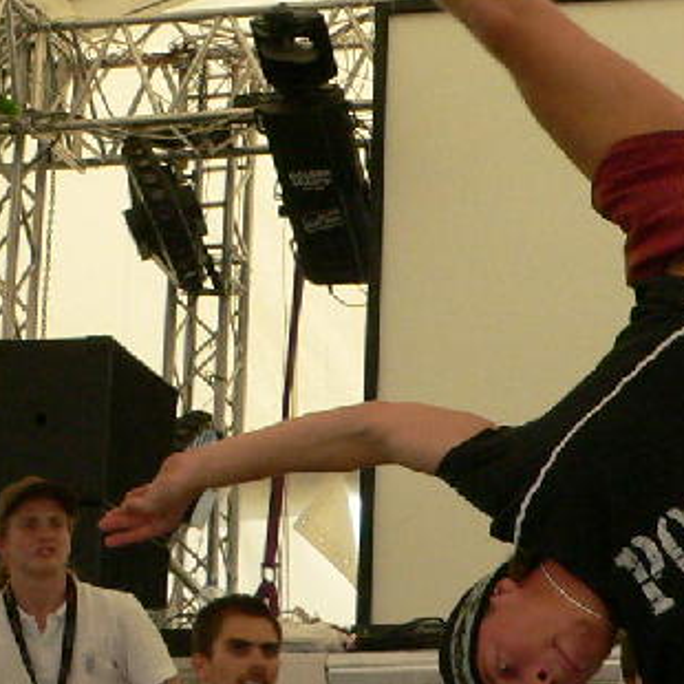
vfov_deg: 15.7
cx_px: 735
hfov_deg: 15.3
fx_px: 2481
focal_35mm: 111
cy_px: 404
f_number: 2.8
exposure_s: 1/1000
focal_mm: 6.4
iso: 200
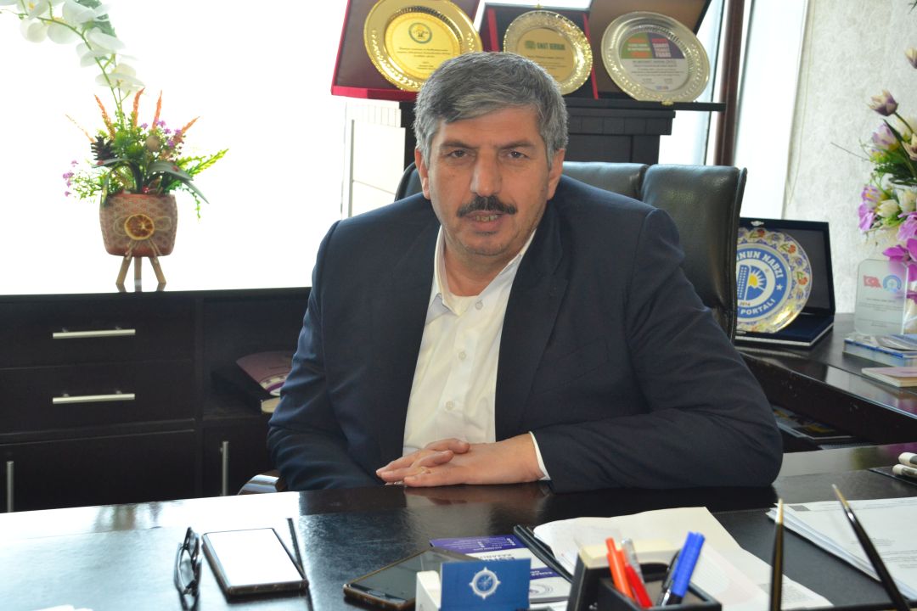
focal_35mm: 48
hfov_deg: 41.1
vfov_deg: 28.1
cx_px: 458
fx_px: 1223
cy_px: 306
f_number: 4.2
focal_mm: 32
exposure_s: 1/60
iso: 1400
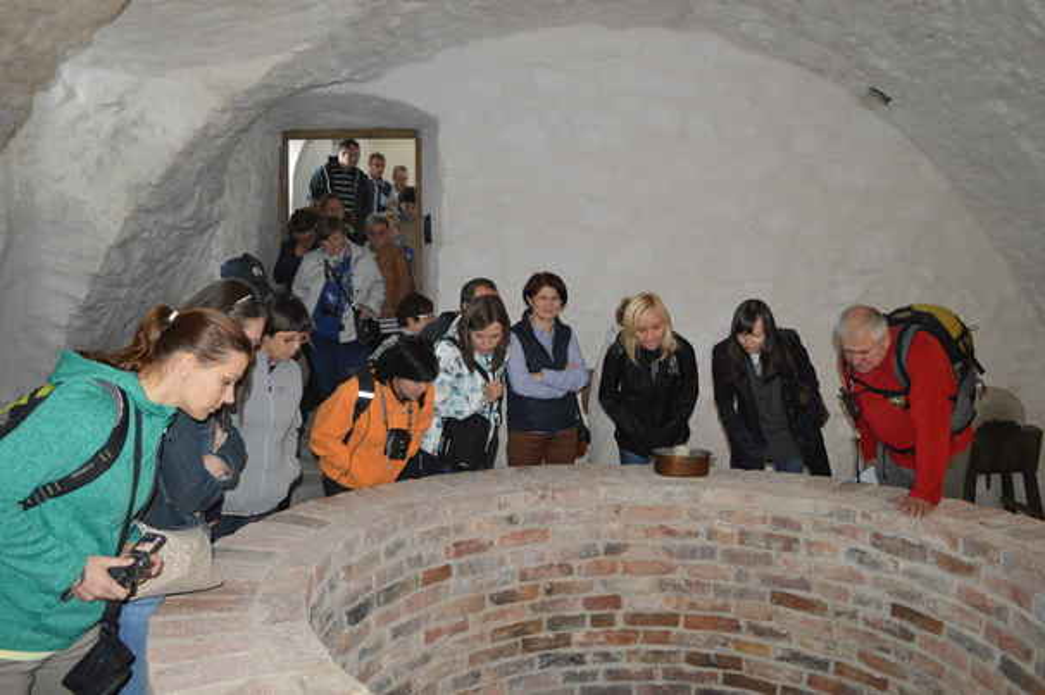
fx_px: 783
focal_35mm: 27
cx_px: 522
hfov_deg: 67.4
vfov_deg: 47.9
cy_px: 348
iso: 3200
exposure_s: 1/60
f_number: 3.5
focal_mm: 18
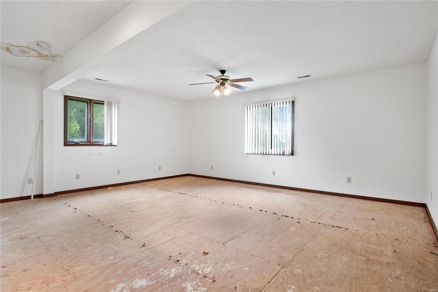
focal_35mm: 18
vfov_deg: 67.4
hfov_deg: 90.0
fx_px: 219
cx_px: 219
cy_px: 146
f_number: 8
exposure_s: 1/1.25
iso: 400
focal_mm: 9
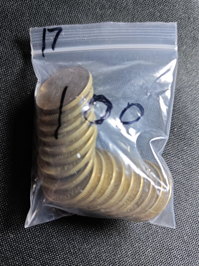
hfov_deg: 56.8
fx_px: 184
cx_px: 100
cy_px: 133
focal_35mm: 24
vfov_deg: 71.6
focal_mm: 5.84
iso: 200
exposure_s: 1/50
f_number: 1.6
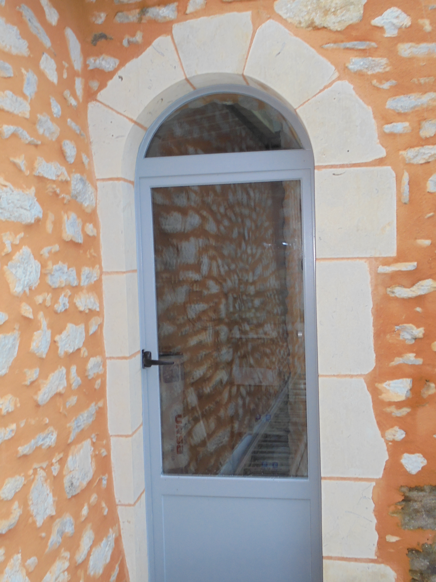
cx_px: 218
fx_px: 638
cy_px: 291
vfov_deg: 49.0
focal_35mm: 38
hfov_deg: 37.7
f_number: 4.2
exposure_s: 1/50
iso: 200
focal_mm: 6.9
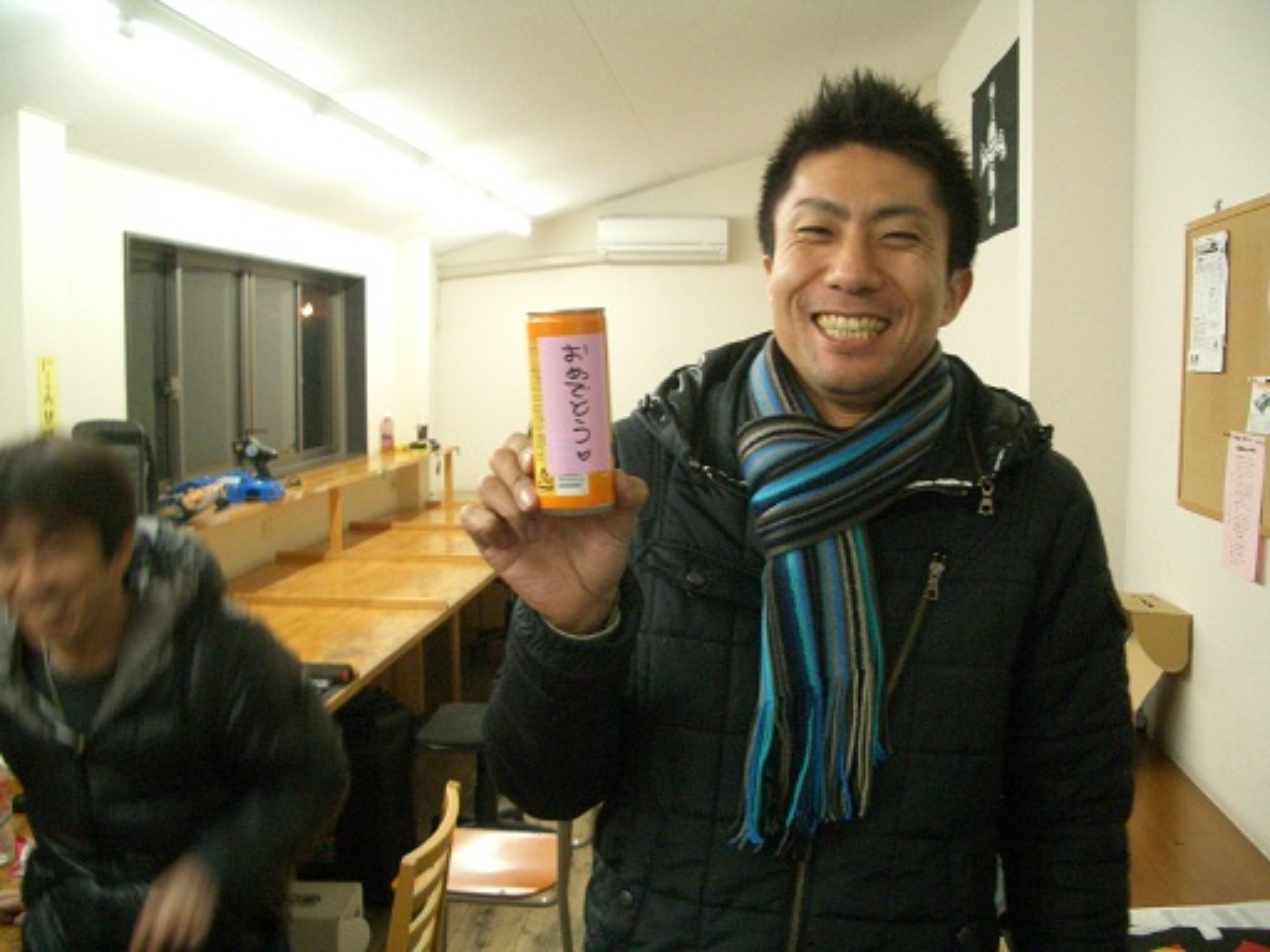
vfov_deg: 40.7
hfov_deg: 52.6
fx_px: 1284
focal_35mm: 35
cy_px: 476
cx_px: 635
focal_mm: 5.8
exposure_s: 1/30
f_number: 2.6
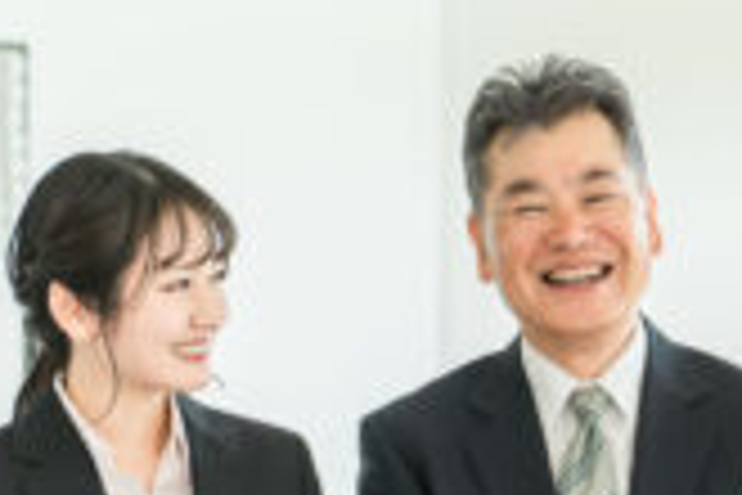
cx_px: 800
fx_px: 5441
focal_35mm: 264
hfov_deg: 7.8
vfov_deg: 5.2
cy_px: 461
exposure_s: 1/500
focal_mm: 85
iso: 250
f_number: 2.8
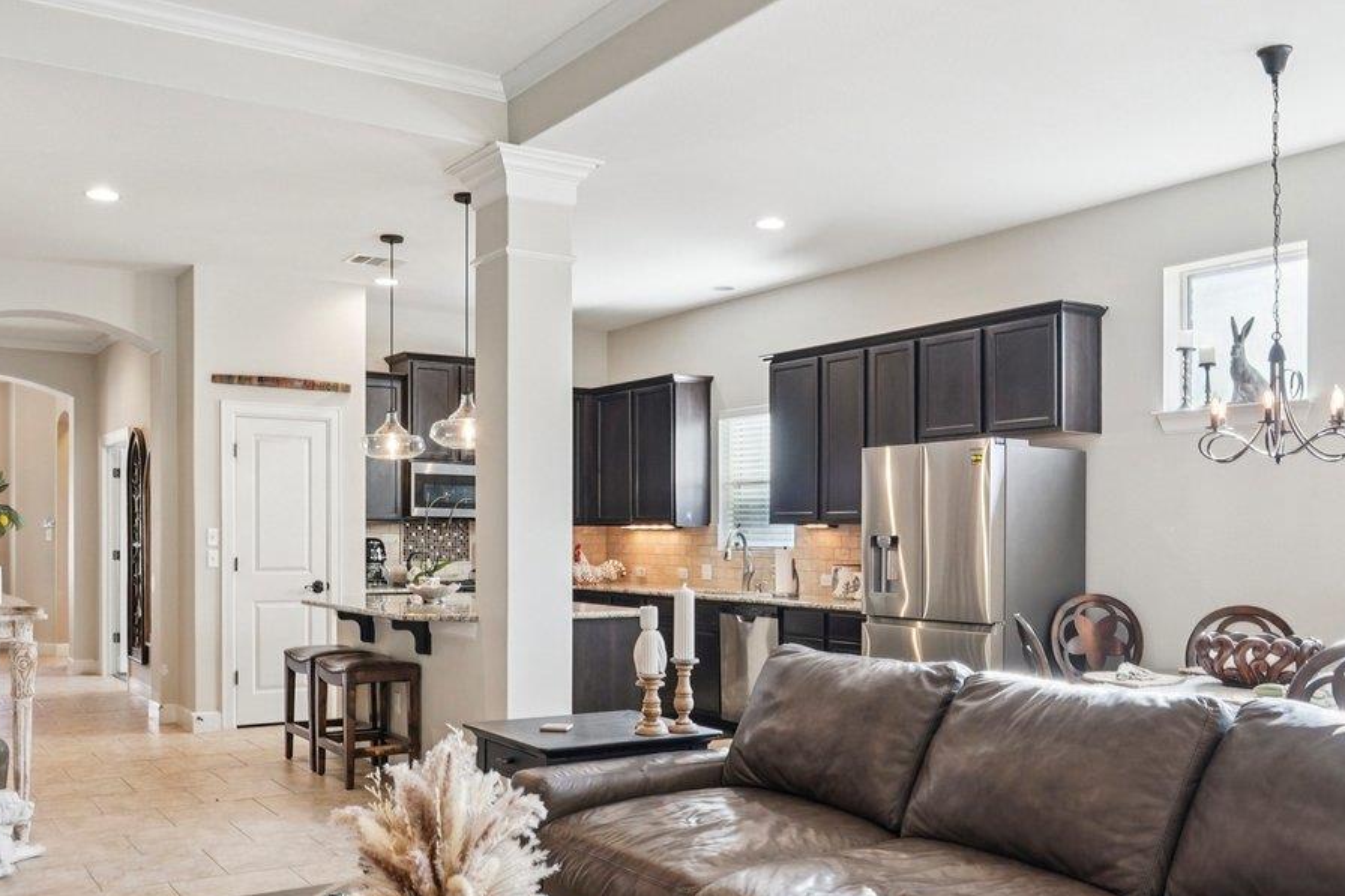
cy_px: 543
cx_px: 672
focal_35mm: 32
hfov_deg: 58.7
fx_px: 1195
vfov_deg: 40.9
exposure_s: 1/15
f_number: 8
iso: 400
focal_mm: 14
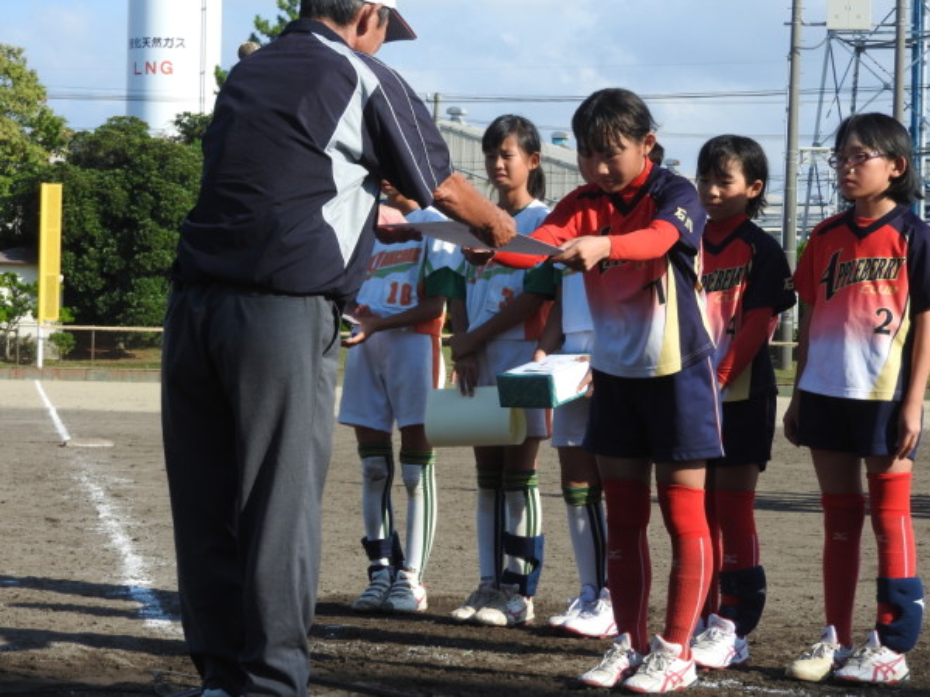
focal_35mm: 105
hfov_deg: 18.7
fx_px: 2821
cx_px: 465
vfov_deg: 14.1
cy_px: 348
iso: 100
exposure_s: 1/500
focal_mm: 18.8
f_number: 4.8
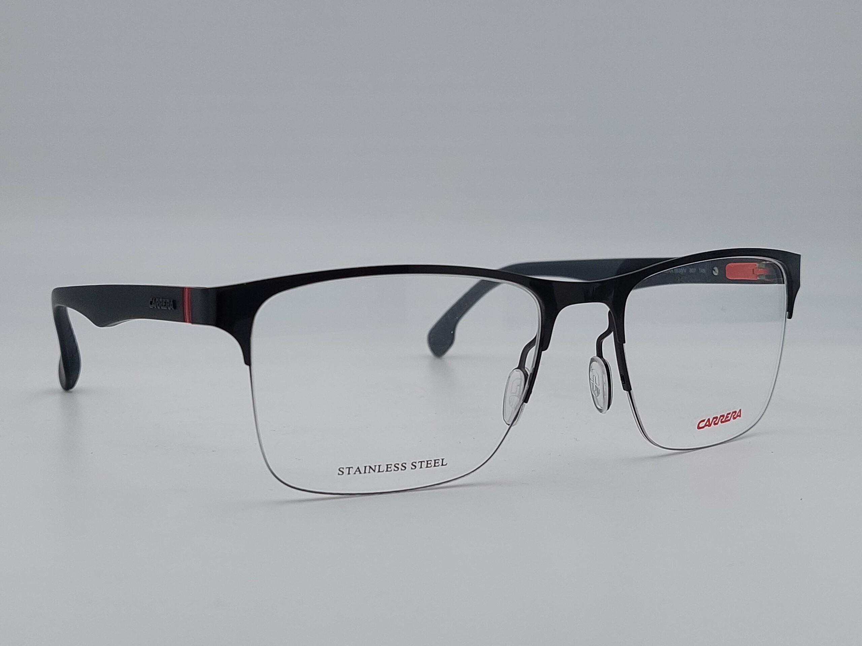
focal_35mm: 25
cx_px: 431
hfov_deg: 69.4
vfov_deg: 54.9
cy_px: 323
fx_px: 623
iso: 40
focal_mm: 5.23
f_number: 1.8
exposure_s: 1/1624
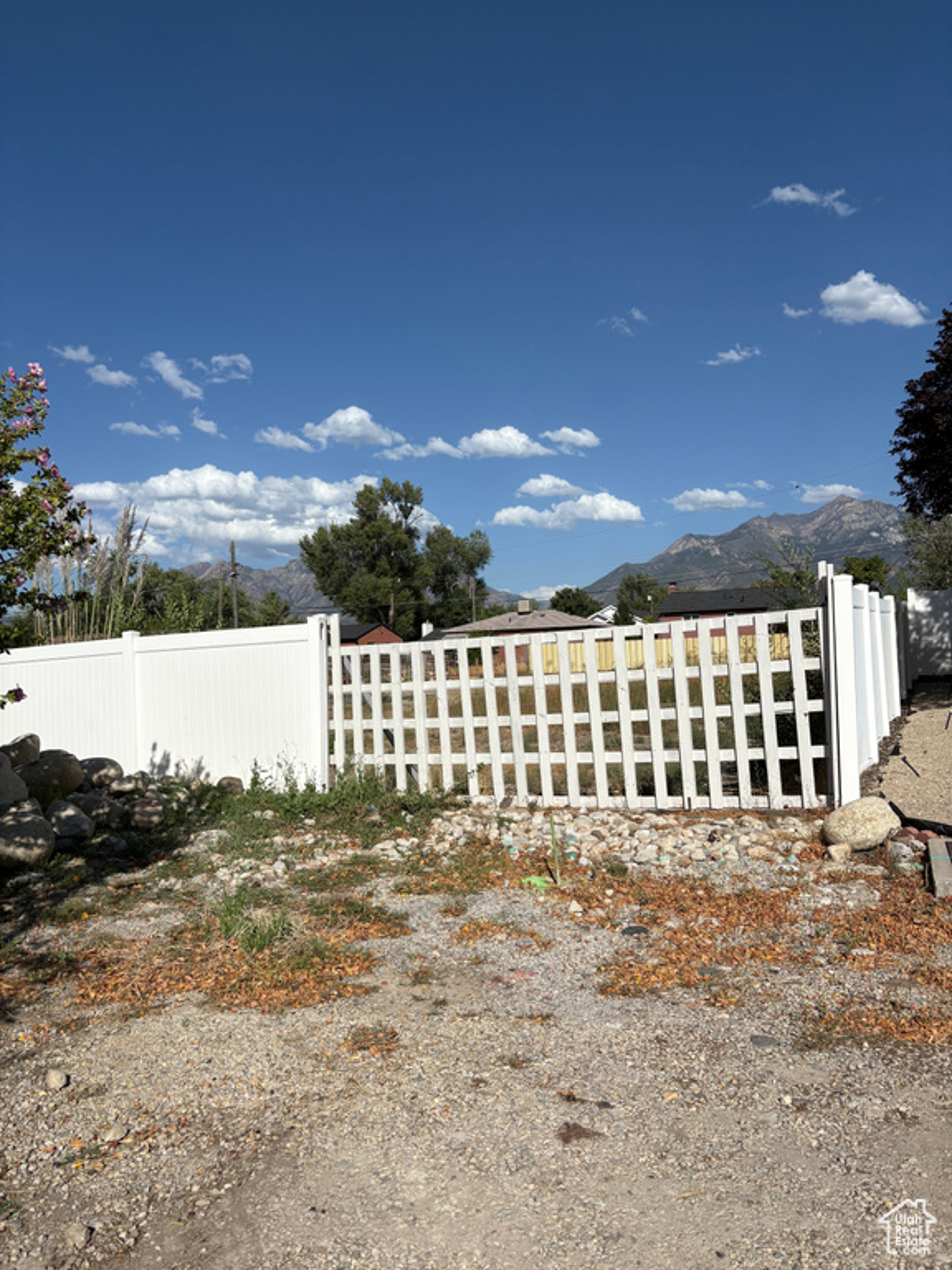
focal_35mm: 26
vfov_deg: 67.3
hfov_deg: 53.1
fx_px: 953
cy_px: 635
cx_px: 476
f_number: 1.6
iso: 50
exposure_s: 1/8850
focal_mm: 5.96
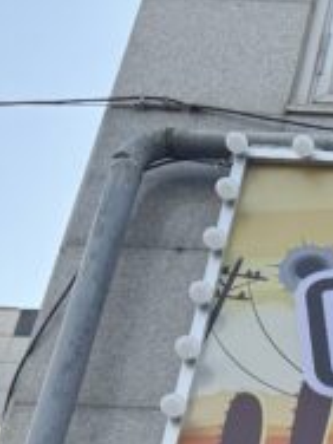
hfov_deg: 12.6
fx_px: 1257
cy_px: 600
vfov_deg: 18.4
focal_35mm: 98
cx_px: 732
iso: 80
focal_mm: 6.76
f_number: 1.78
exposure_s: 1/842
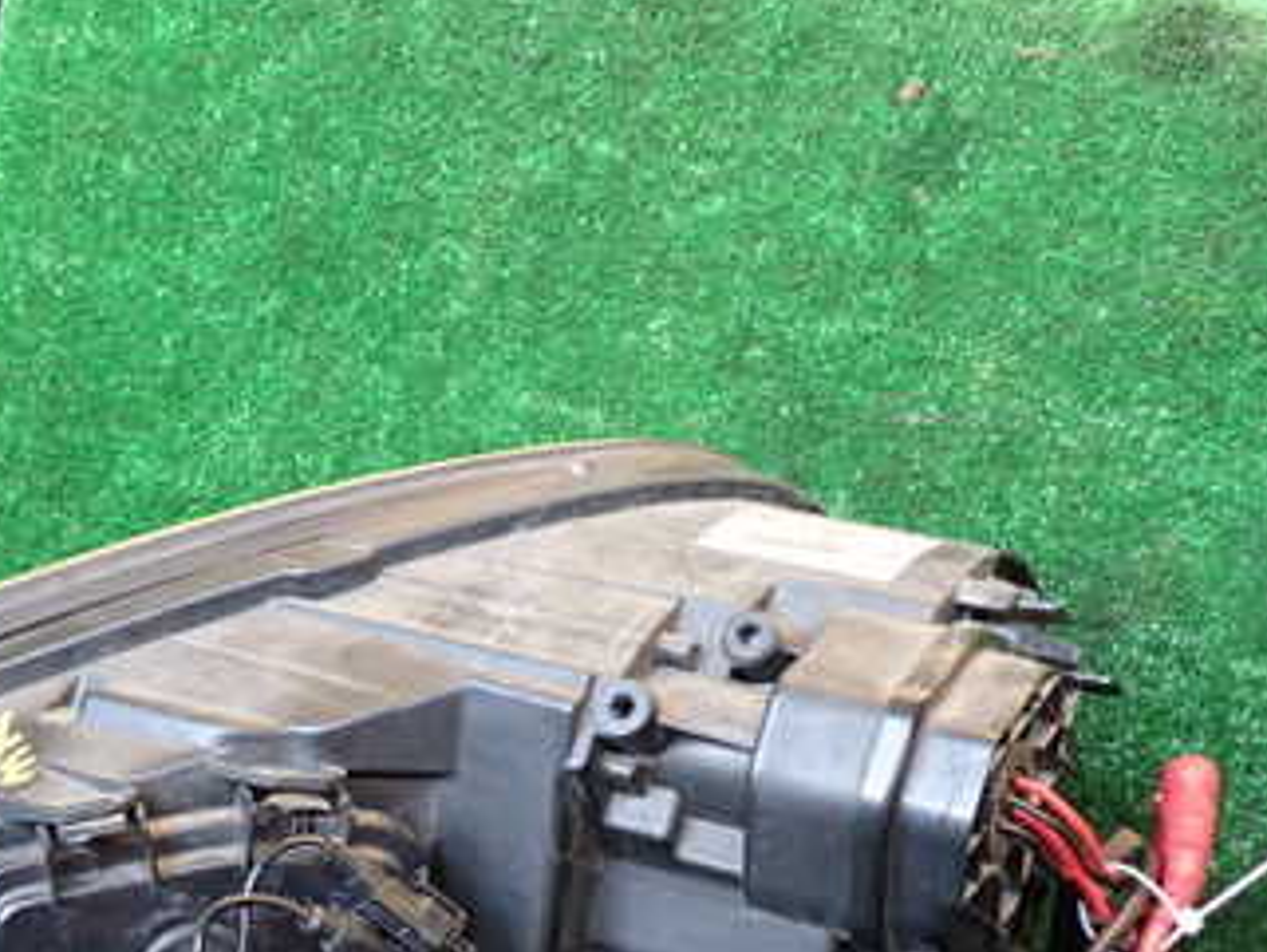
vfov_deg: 25.9
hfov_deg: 33.3
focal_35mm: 56
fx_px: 2050
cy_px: 679
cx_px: 241
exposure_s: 1/30
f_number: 2.3
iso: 250
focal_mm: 5.4
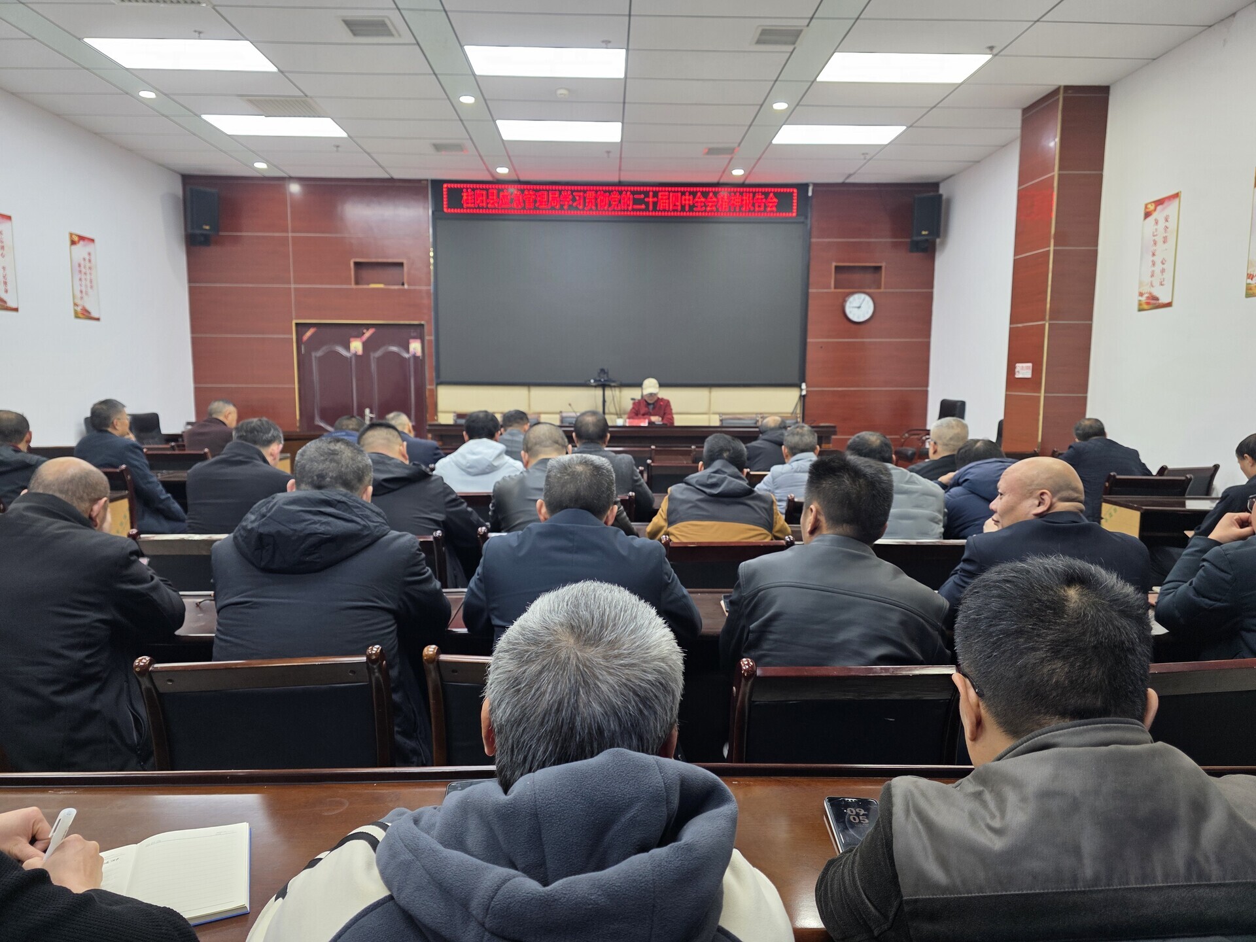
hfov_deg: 73.9
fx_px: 835
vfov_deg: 58.9
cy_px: 471
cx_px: 628
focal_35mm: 23
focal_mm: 6.3
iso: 100
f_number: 1.7
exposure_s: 1/100
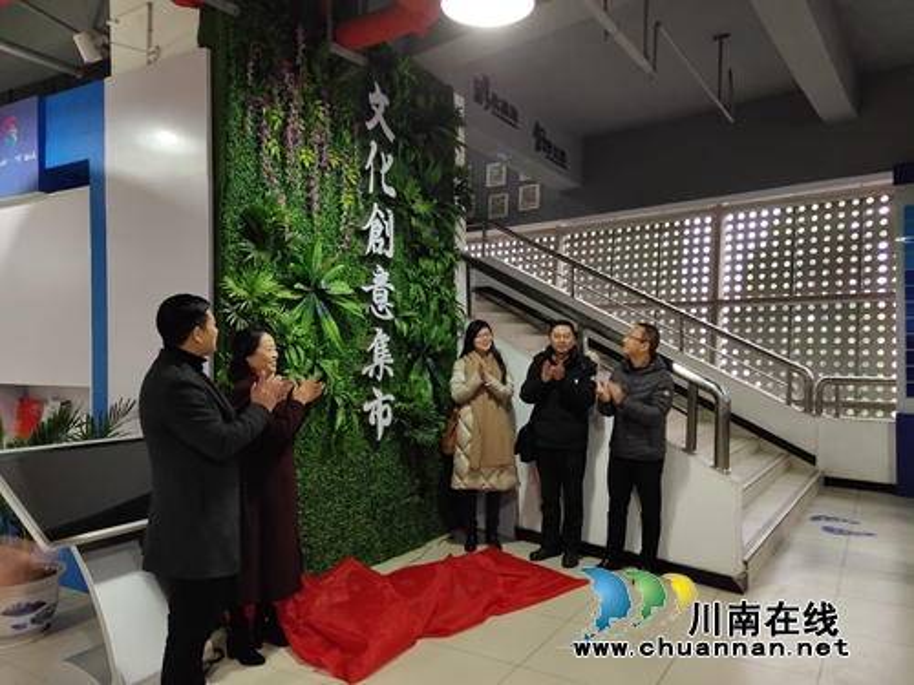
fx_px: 766
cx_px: 457
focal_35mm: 29
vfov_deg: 48.2
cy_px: 342
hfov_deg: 61.7
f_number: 1.8
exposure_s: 1/33
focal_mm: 4.27
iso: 408
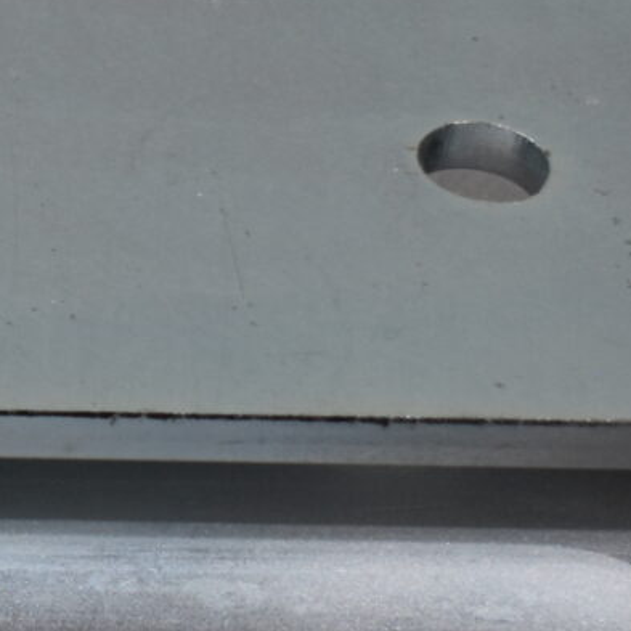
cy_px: 564
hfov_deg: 6.3
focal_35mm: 266
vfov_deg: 6.6
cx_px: -886
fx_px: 5486
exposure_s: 1/125
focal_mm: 32
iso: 280
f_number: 5.6
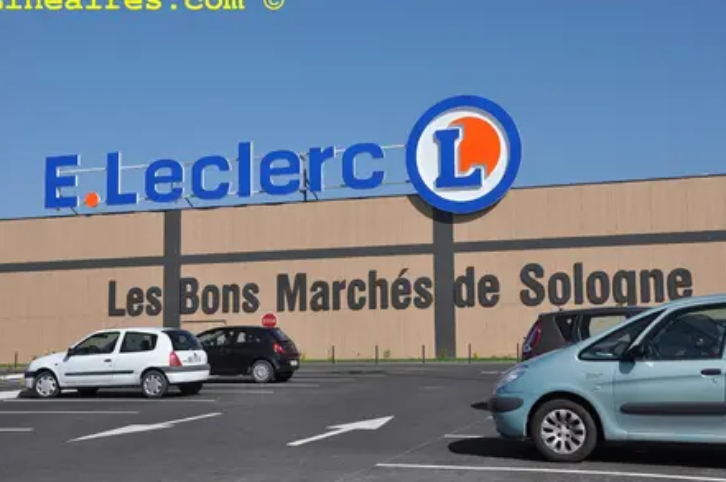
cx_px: 379
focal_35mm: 49
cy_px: 243
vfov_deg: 27.5
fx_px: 987
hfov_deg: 40.4
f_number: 14
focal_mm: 30
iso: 640
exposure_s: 1/800
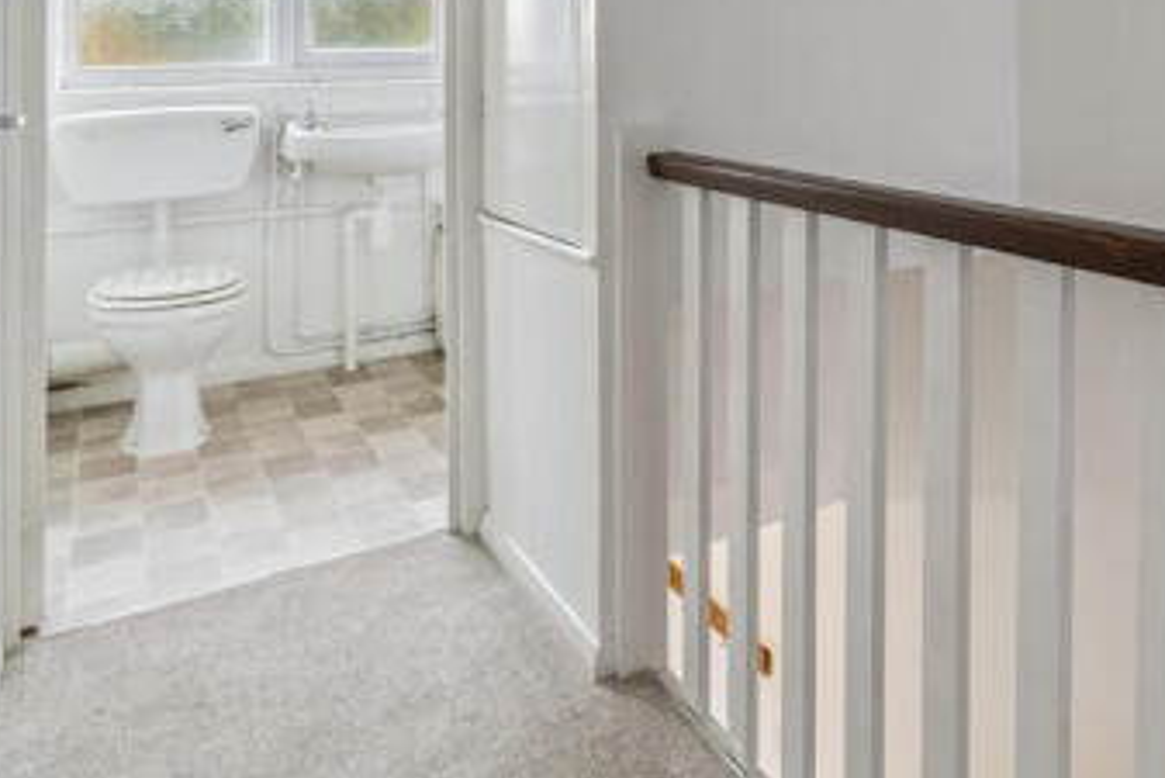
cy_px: 43
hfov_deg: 51.4
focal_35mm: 33
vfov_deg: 36.8
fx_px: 1068
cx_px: 1022
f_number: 6.3
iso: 800
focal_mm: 17
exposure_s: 1/50
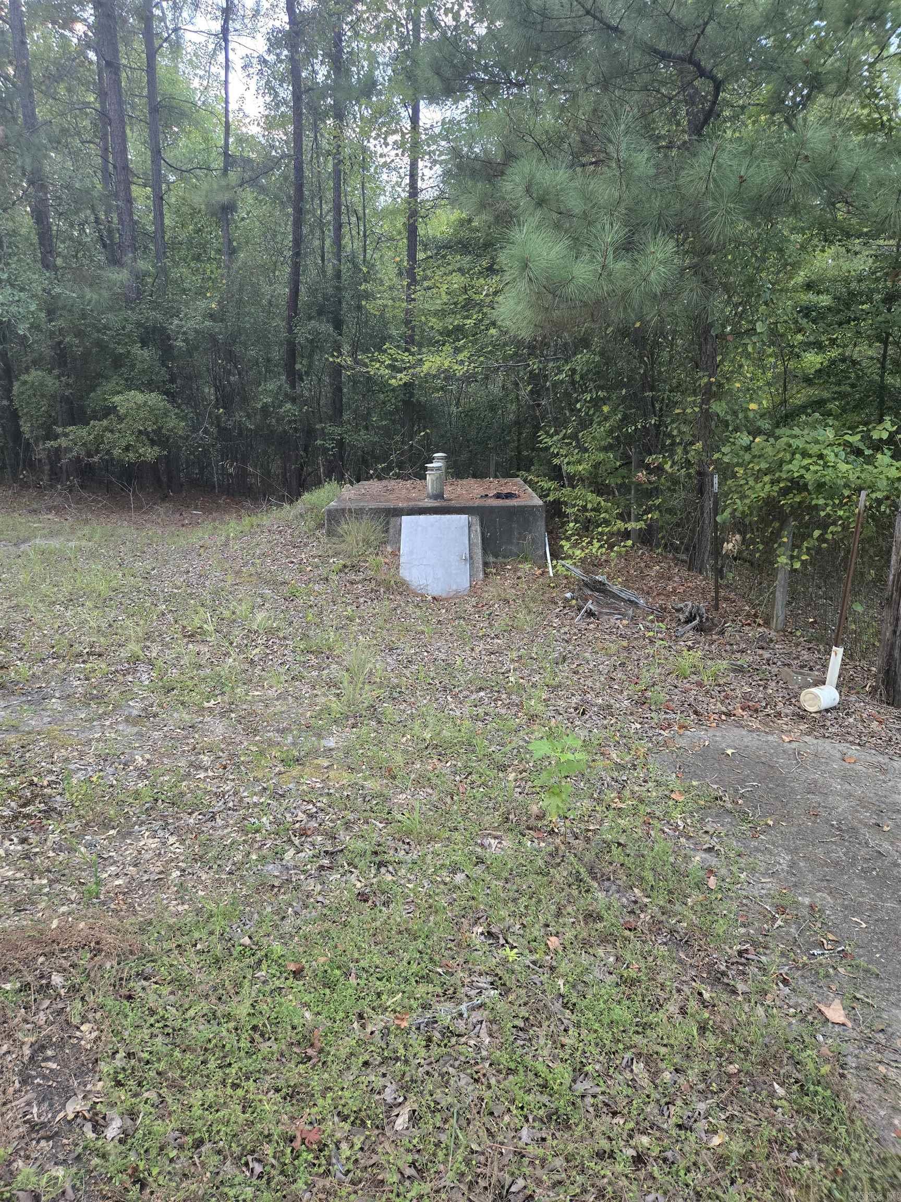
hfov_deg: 58.9
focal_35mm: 23
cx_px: 450
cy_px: 601
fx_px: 798
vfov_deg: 73.9
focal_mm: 5.4
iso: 500
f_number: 1.8
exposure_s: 1/120
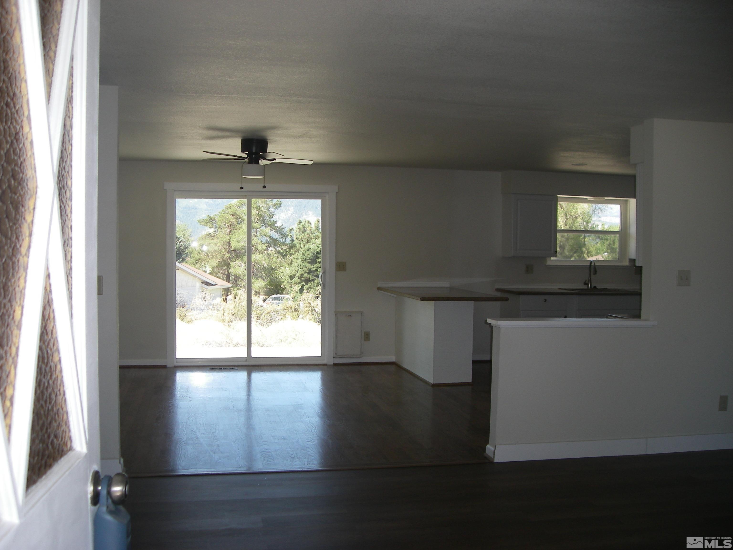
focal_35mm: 38
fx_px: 805
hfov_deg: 49.0
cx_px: 366
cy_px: 275
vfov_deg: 37.7
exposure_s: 1/125
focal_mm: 6.2
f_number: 2.7
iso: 64
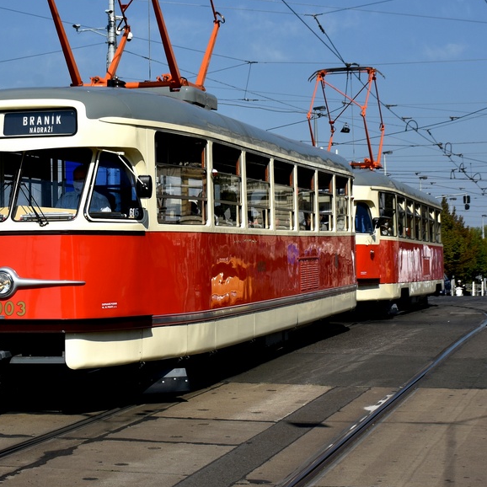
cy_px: 155
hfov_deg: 20.3
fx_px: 1353
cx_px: 133
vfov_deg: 20.3
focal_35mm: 85
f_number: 10
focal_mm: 32
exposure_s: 1/400
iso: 125
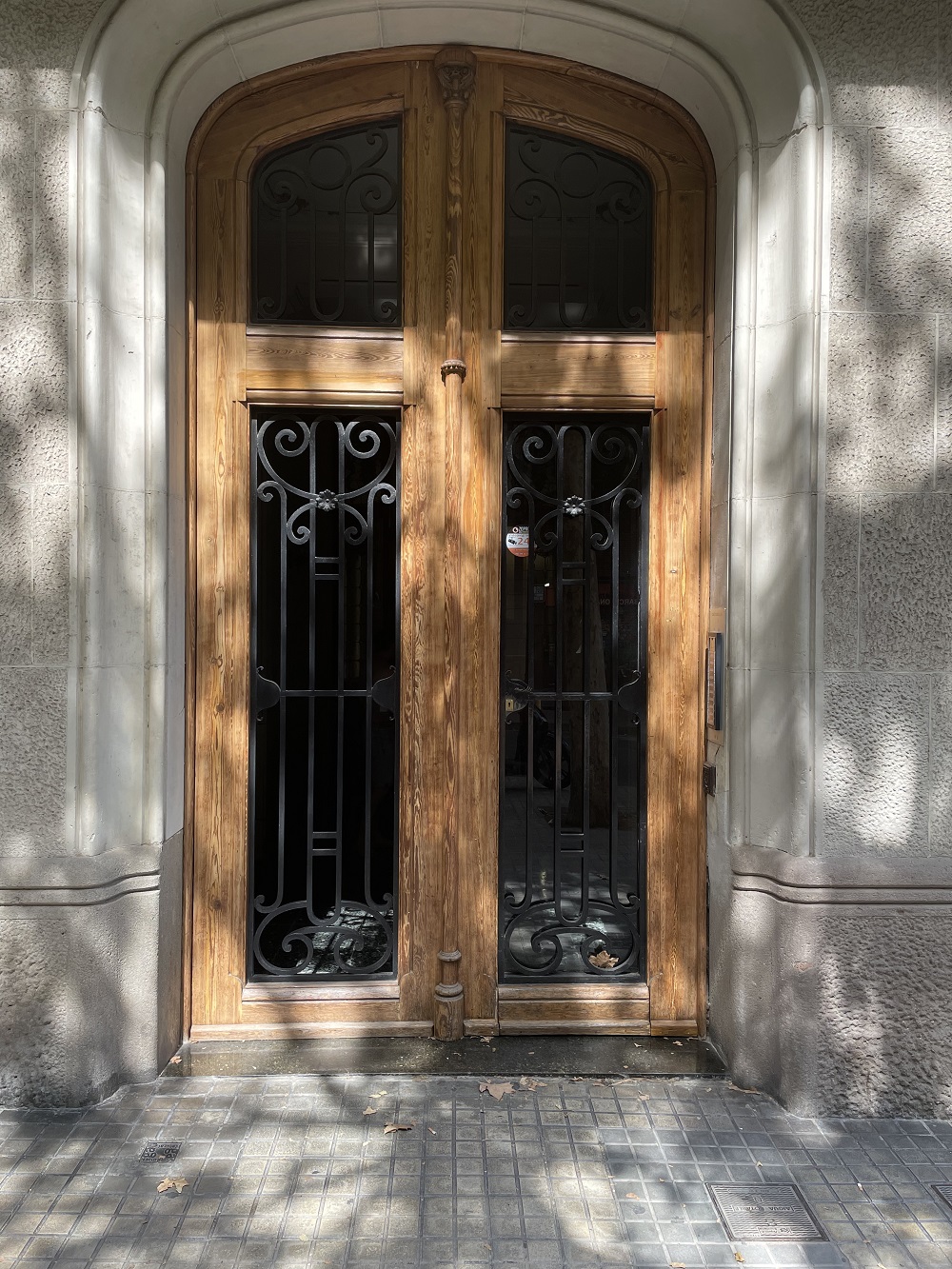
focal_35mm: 26
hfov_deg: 53.1
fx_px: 953
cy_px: 634
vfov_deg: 67.3
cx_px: 476
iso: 32
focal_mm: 4.2
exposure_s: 1/415
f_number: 1.6
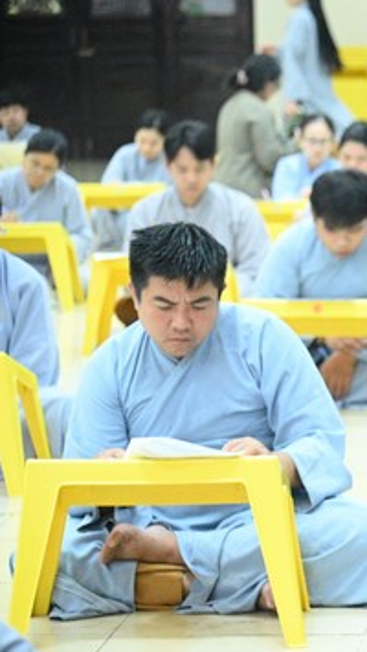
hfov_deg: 7.6
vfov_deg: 13.7
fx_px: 2713
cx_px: 582
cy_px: 393
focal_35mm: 157
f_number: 4
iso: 20000
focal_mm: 82
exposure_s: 1/200
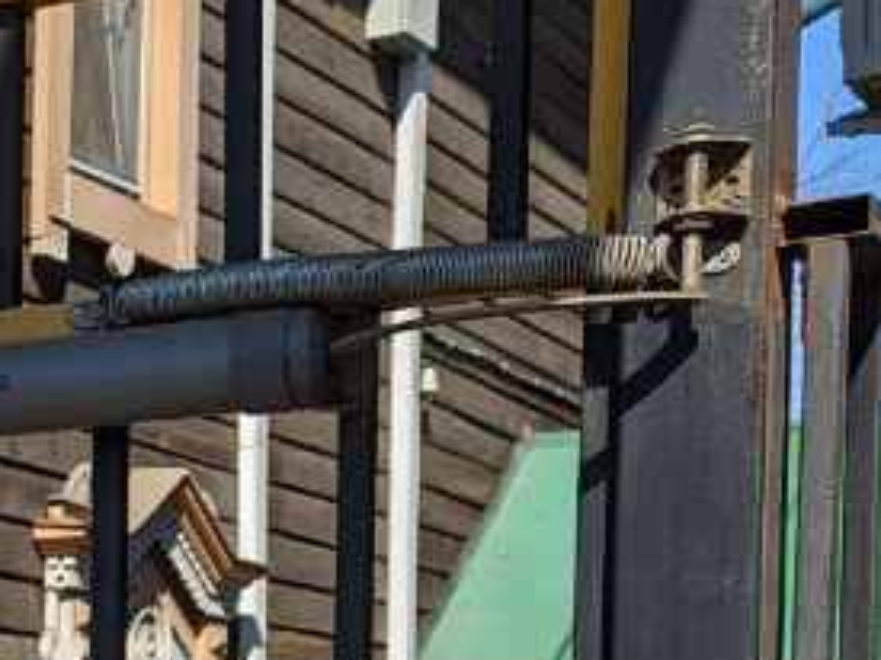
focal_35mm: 116
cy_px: 926
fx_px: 2951
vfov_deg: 12.3
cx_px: -670
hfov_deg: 14.9
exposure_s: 1/2500
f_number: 1.85
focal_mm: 6.81
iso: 39
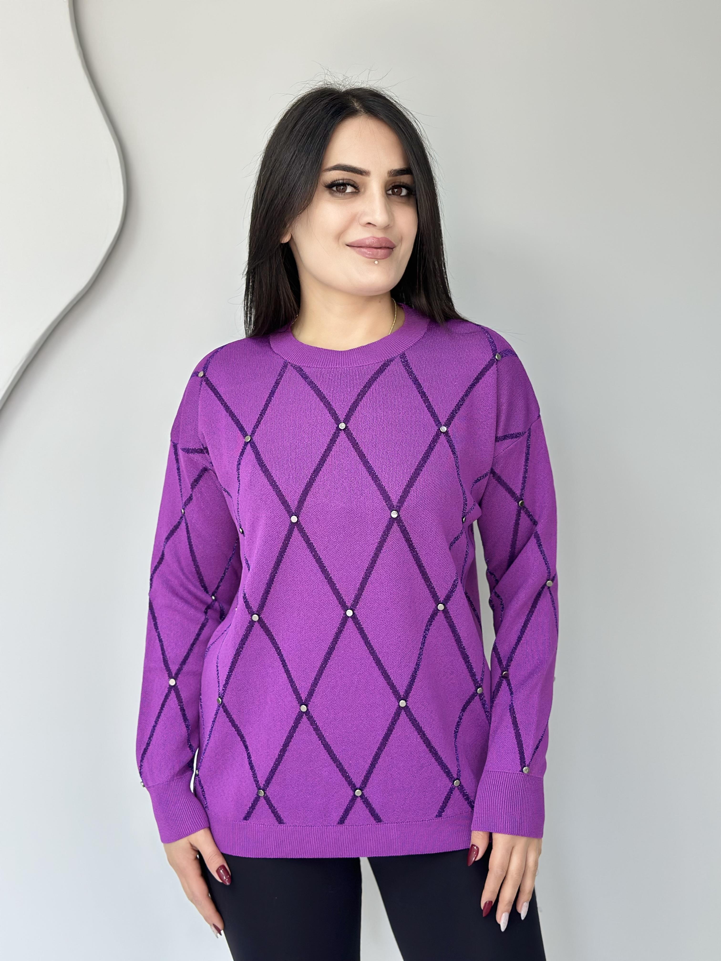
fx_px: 1333
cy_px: 480
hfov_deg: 30.3
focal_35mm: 48
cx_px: 360
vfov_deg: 39.7
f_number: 1.78
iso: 100
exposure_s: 1/100
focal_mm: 6.86
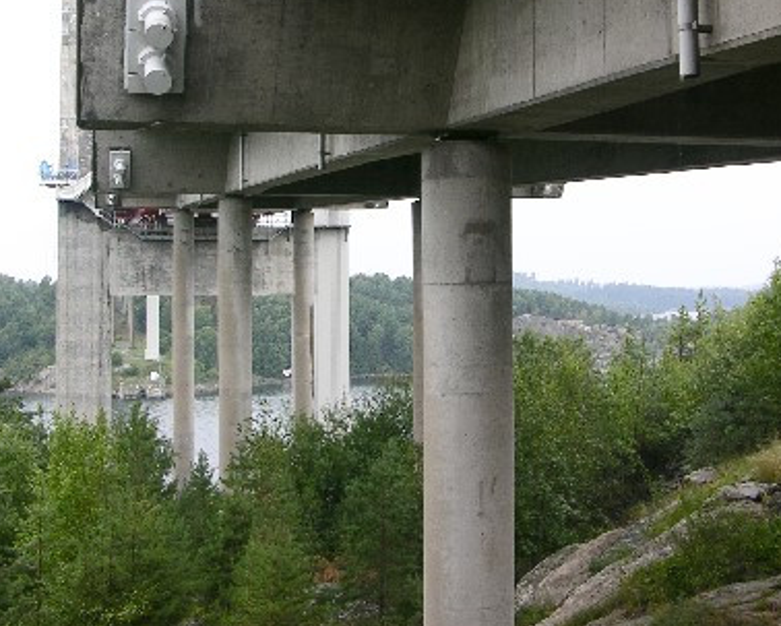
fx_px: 1226
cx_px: 425
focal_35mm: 53
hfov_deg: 35.3
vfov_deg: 28.4
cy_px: 194
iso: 50
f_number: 4
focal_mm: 8.9
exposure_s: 1/44.9
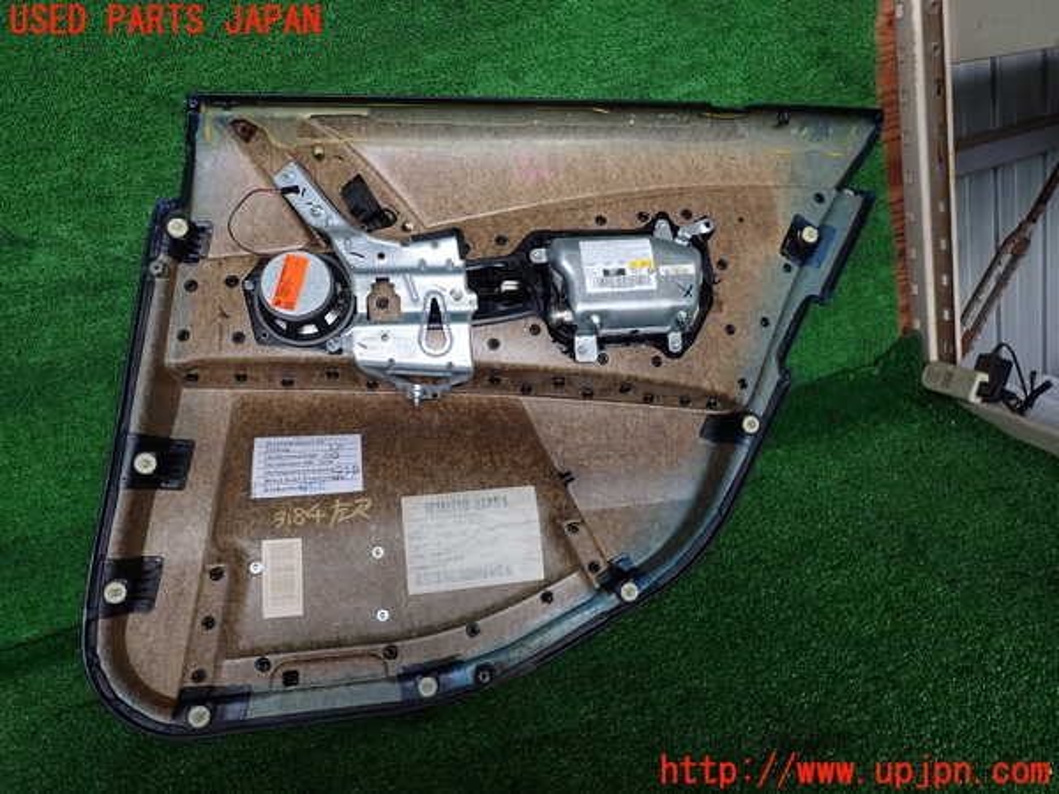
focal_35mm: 25
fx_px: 765
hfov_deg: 69.4
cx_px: 530
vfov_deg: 54.9
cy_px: 397
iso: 100
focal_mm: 4.5
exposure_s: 1/125
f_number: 2.8
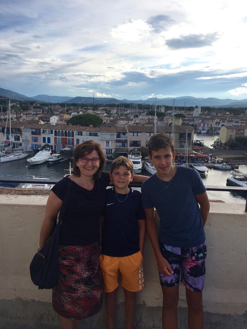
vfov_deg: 61.7
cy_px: 164
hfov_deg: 48.2
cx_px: 124
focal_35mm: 29
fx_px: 276
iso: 32
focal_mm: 4.15
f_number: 2.2
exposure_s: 1/1199
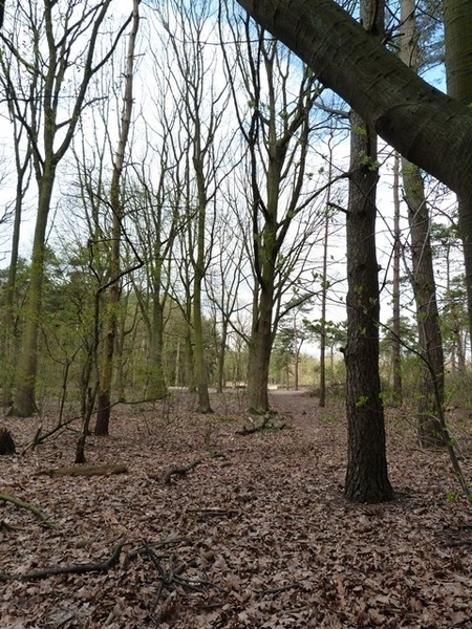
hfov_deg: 54.9
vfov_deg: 69.4
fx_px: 455
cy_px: 314
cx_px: 236
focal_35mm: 25
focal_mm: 4.5
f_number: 4
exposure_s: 1/160
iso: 125
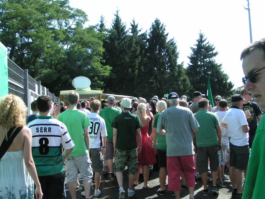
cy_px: 100
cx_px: 132
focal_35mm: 38
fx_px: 291
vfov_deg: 37.7
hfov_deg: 49.0
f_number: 5.6
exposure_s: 1/200
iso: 50
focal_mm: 5.8
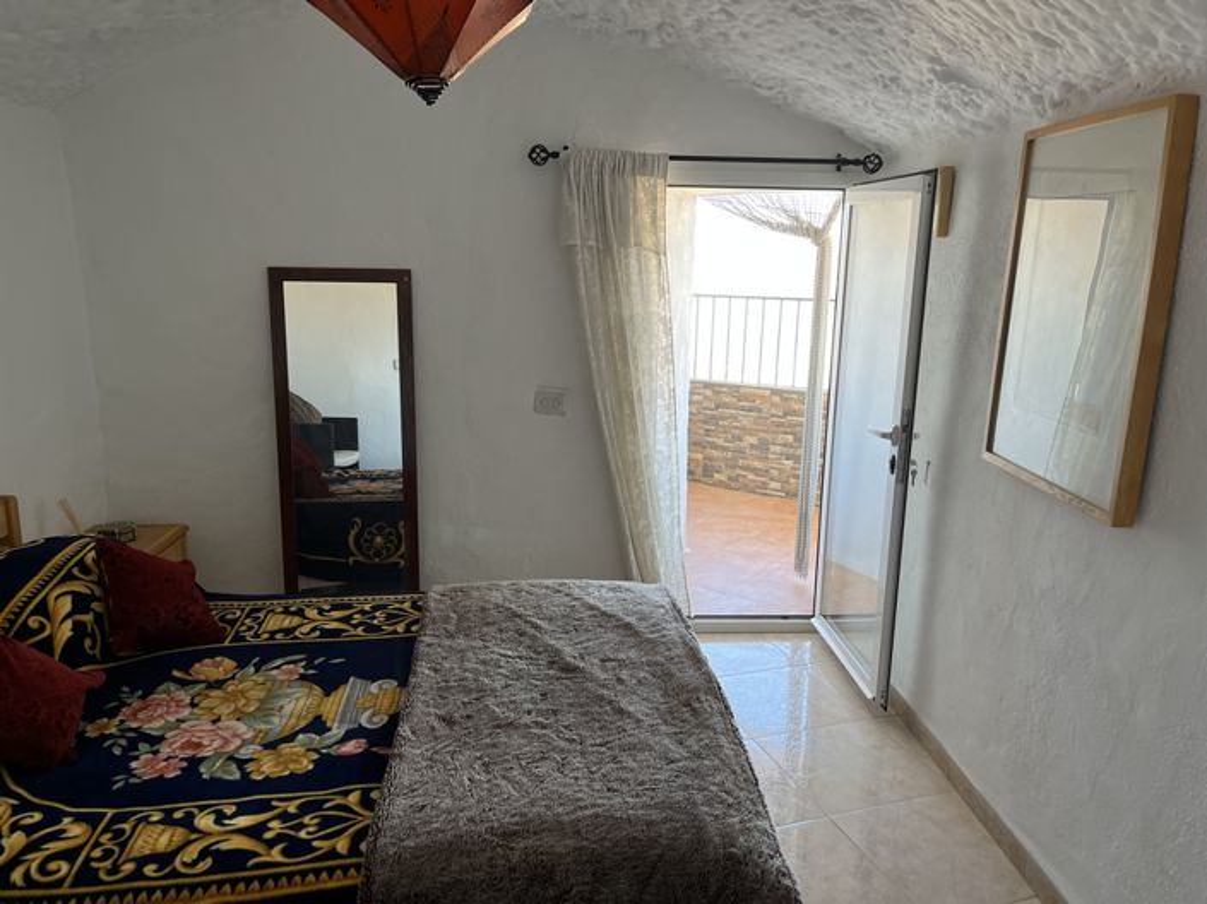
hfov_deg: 67.3
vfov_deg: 53.0
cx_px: 604
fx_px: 906
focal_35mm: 26
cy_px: 452
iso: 80
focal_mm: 5.1
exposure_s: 1/122
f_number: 1.6
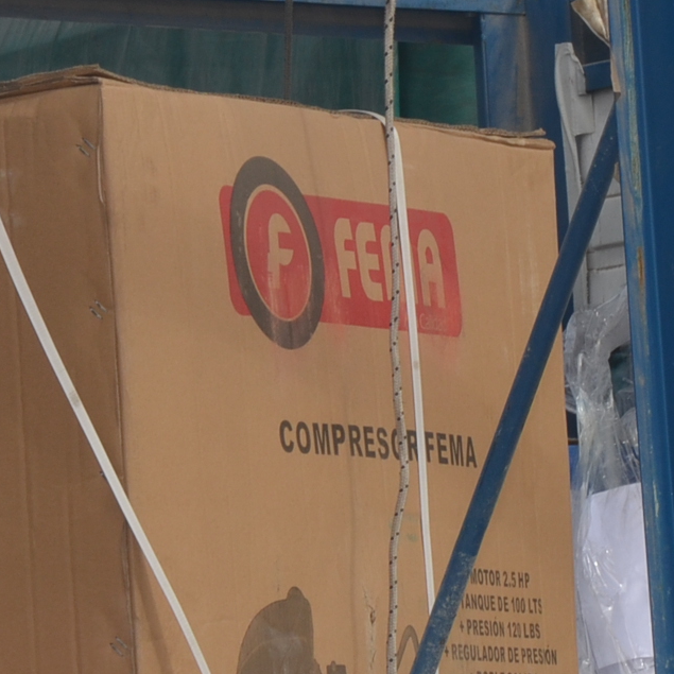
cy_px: 473
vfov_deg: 4.4
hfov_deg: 4.4
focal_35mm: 395
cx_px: 336
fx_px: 8701
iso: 250
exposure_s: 1/250
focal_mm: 80
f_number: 16
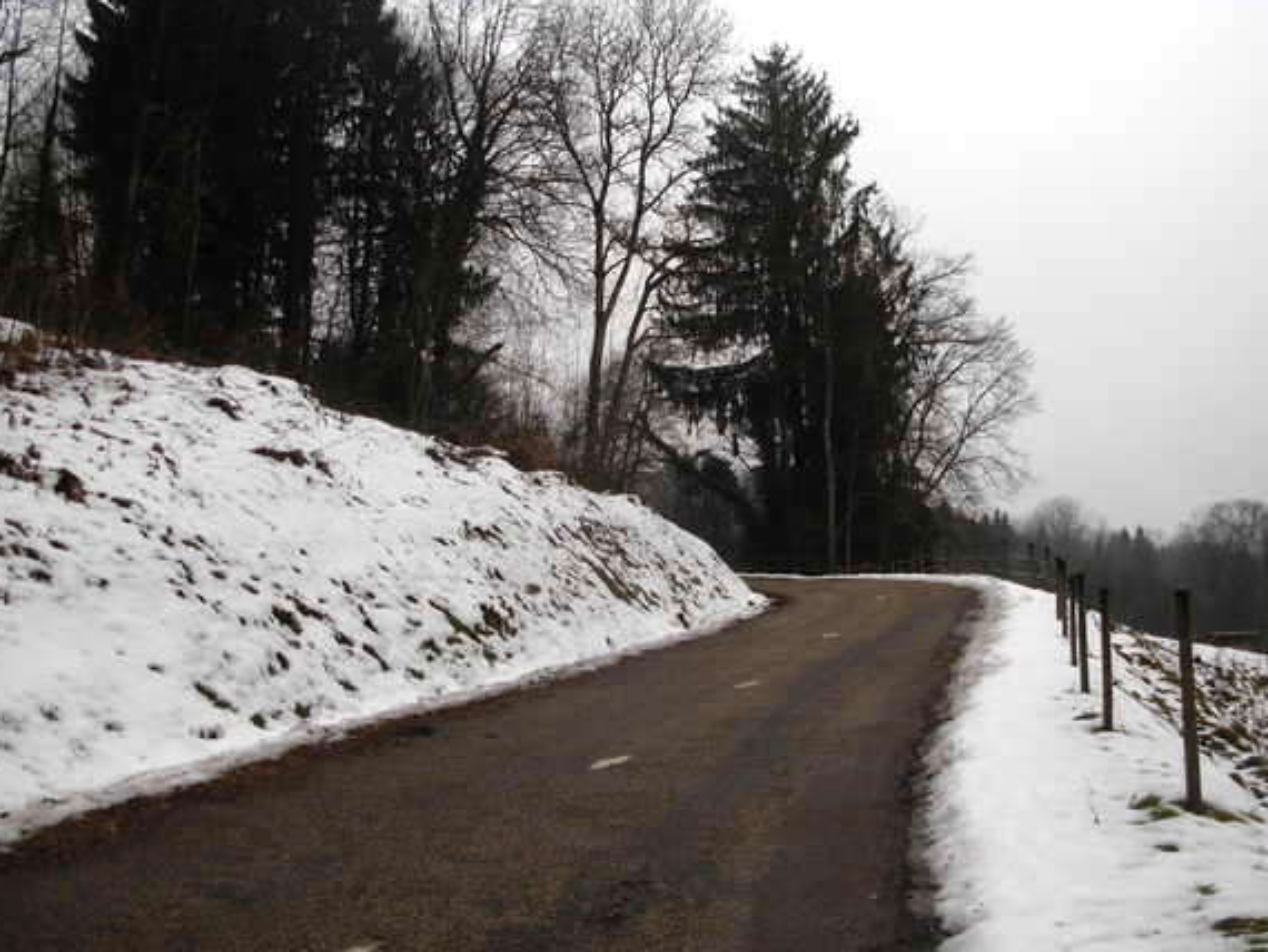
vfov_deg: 36.0
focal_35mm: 40
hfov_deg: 46.8
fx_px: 1466
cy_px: 456
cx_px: 654
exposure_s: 1/575
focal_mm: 6.3
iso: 79
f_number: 2.9
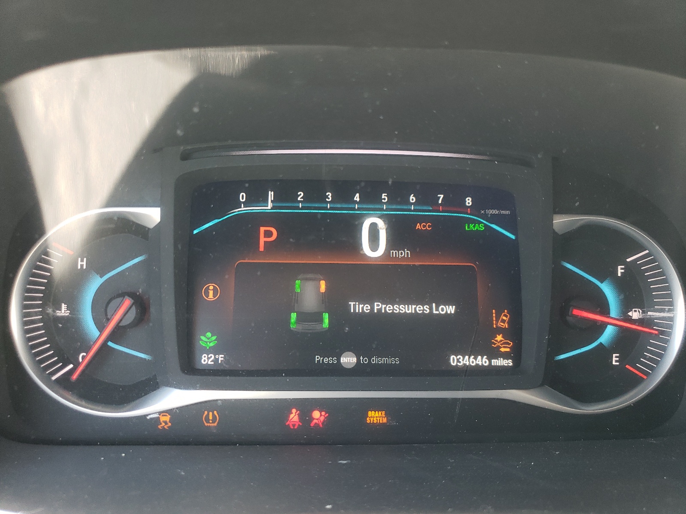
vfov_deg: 53.1
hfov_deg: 67.3
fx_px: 515
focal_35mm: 26
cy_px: 257
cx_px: 343
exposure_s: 1/60.2
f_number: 1.5
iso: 98
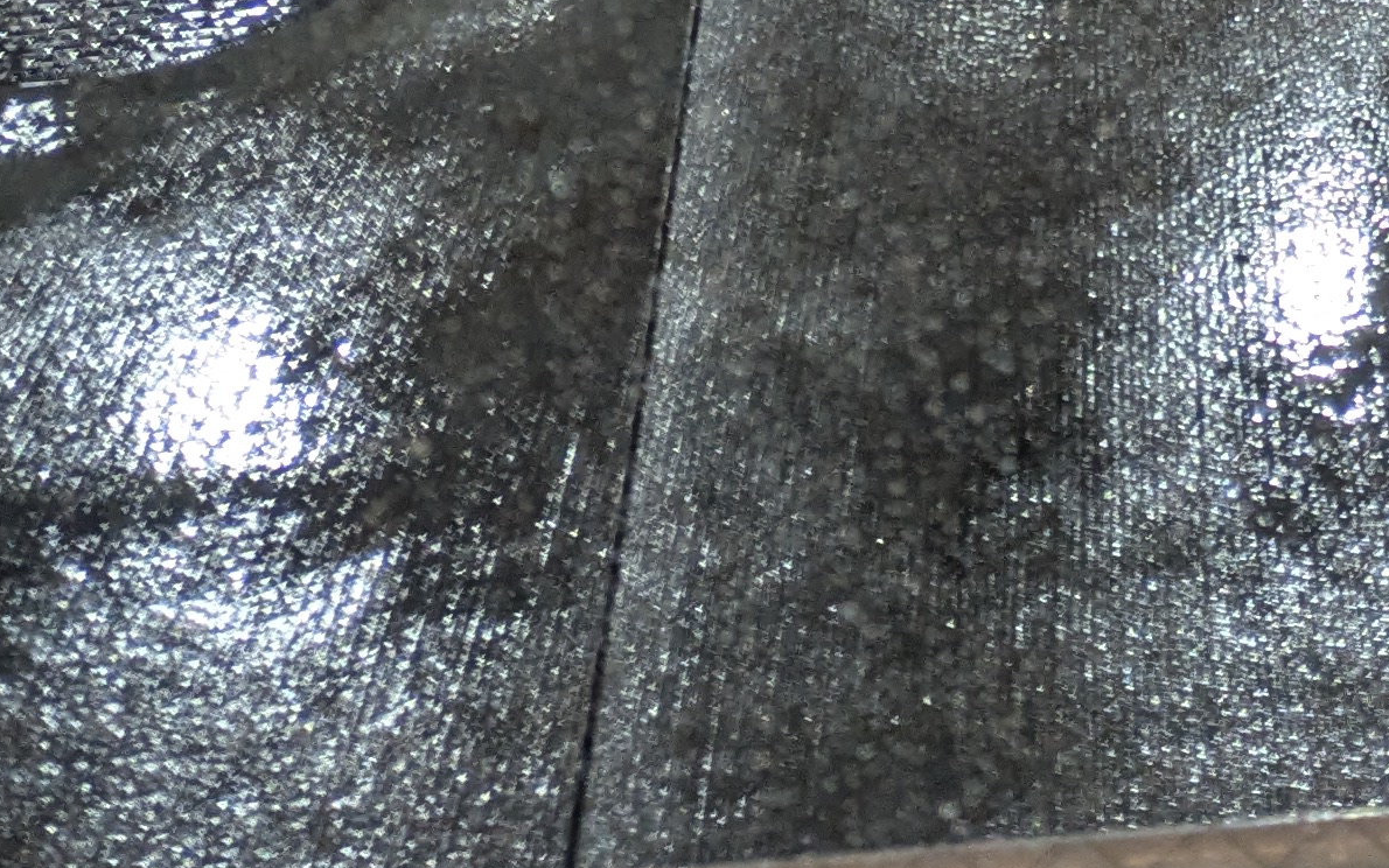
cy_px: -967
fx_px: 3899
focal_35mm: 103
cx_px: 1704
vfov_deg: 11.3
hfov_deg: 19.0
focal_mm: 5.43
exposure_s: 1/120
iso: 182
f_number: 1.89
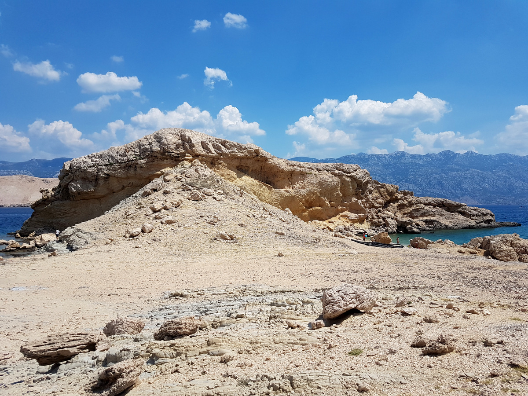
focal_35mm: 26
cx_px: 264
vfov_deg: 53.1
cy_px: 198
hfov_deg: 67.3
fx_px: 397
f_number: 1.7
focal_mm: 4.2
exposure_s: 1/3320
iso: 40
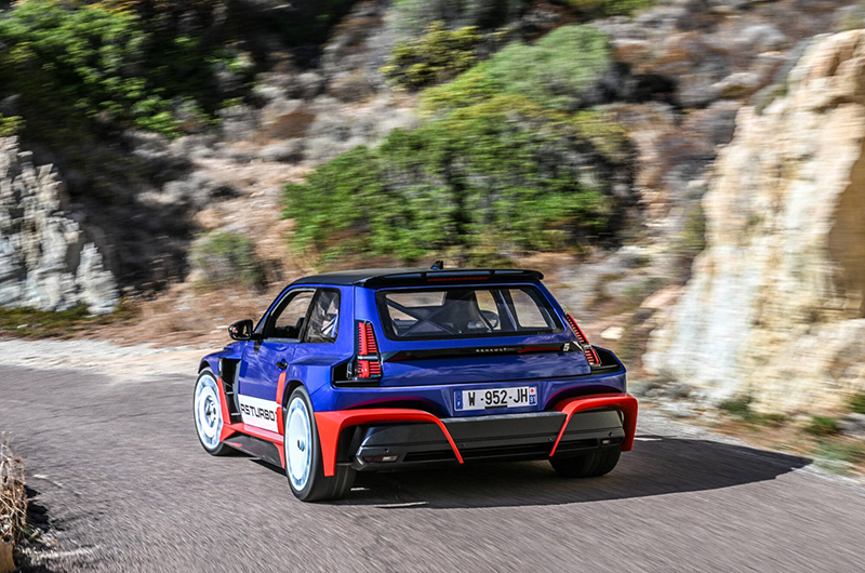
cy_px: 286
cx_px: 432
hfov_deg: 32.0
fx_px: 1511
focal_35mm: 63
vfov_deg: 21.5
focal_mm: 63
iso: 160
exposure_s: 1/50
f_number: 22
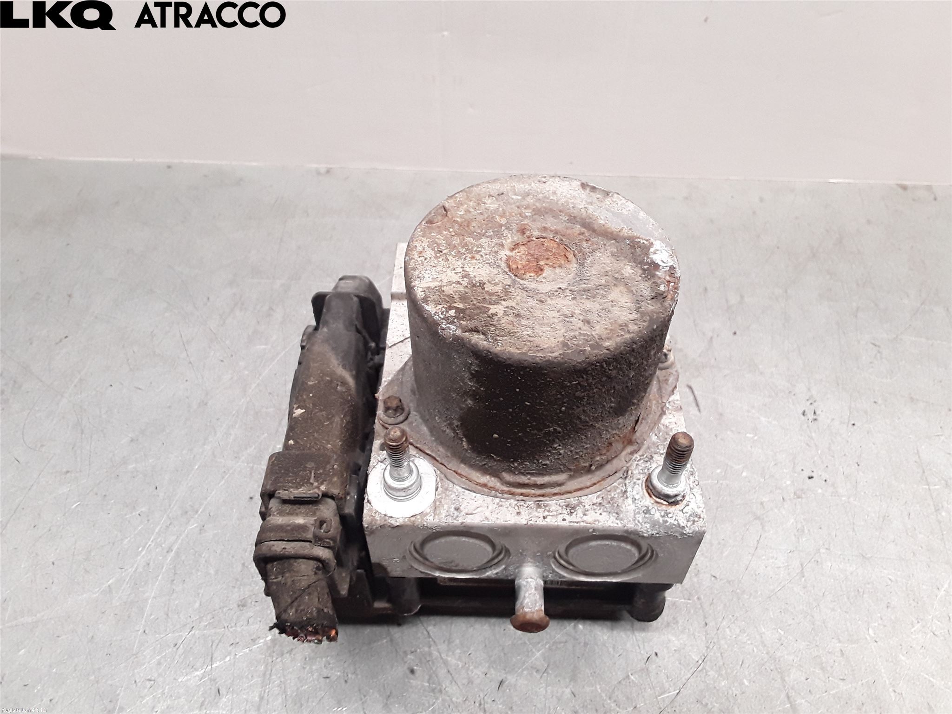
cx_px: 476
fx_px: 770
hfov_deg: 63.4
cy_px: 357
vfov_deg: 49.7
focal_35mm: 28
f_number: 1.9
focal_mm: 2.91
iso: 100
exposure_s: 1/100
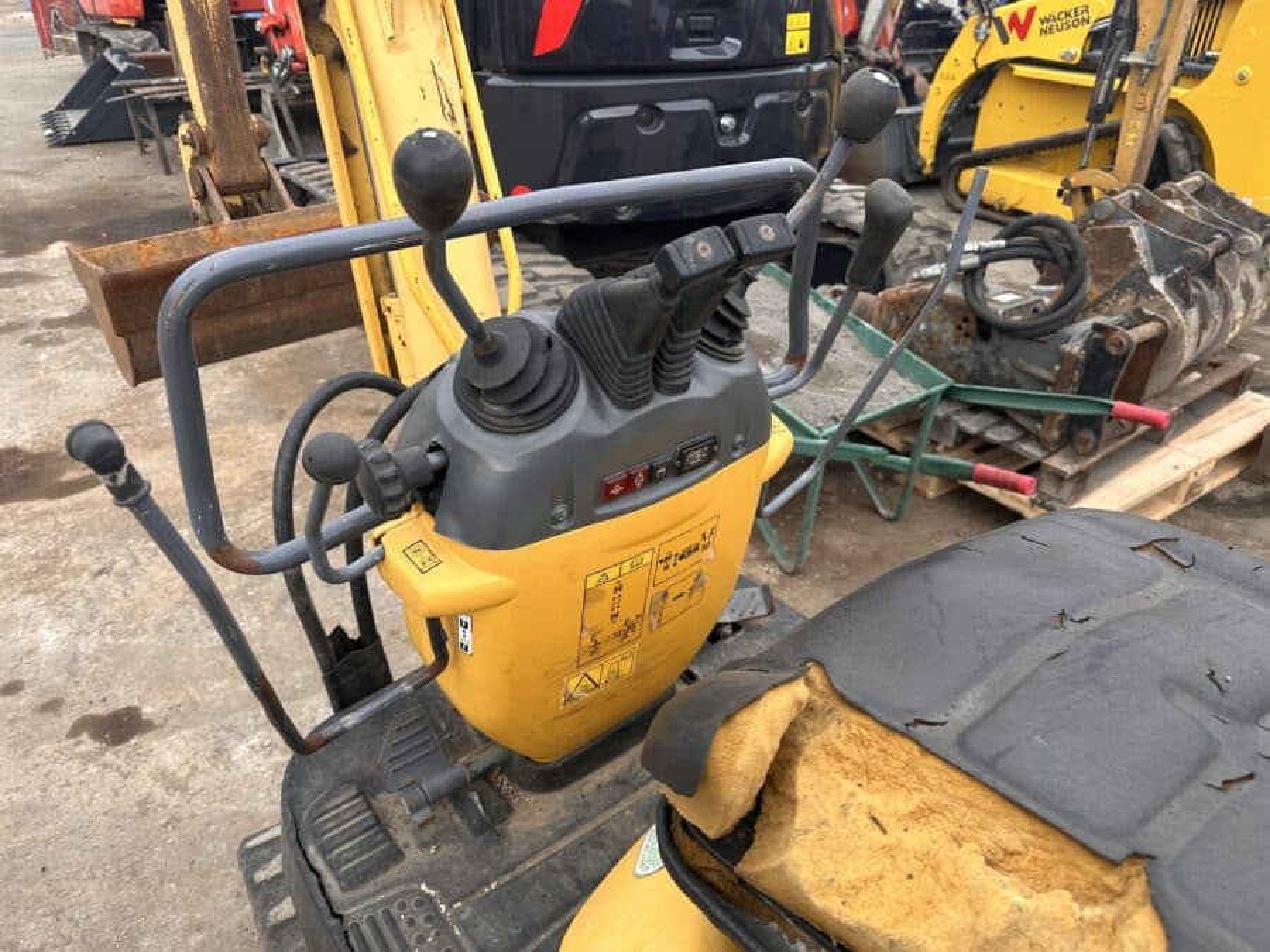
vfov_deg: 56.8
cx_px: 635
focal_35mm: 24
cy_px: 476
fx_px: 881
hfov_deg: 71.6
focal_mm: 6.86
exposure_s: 1/121
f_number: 1.78
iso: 64
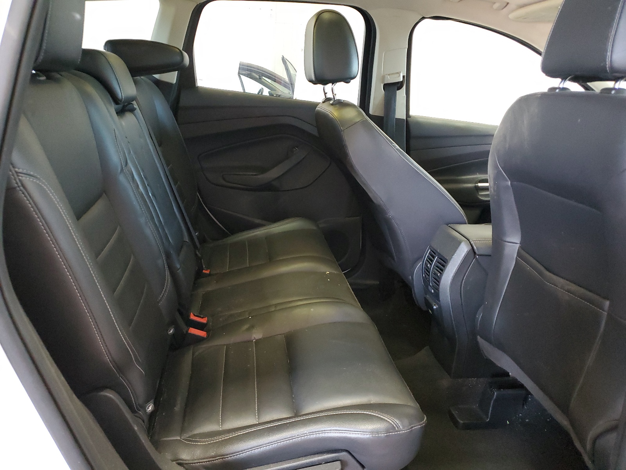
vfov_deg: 53.1
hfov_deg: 67.3
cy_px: 235
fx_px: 470
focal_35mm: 26
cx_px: 313
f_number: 1.5
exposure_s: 1/60.2
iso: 386
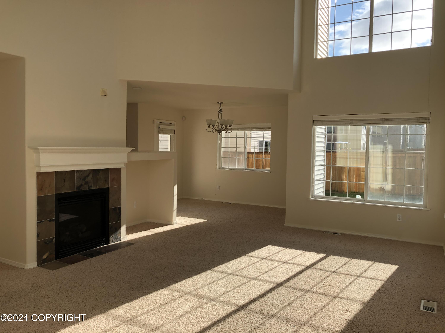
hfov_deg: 63.4
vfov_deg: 49.7
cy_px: 166
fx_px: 360
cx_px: 222
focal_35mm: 28
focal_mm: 3.99
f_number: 1.8
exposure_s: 1/615
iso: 20
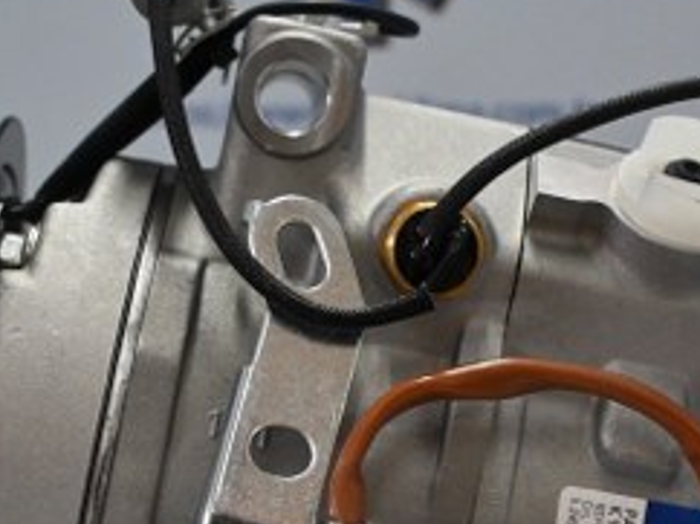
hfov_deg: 21.1
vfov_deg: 15.6
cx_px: 333
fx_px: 1879
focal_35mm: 93
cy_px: 489
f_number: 4.5
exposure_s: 1/125
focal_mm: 26
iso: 3200
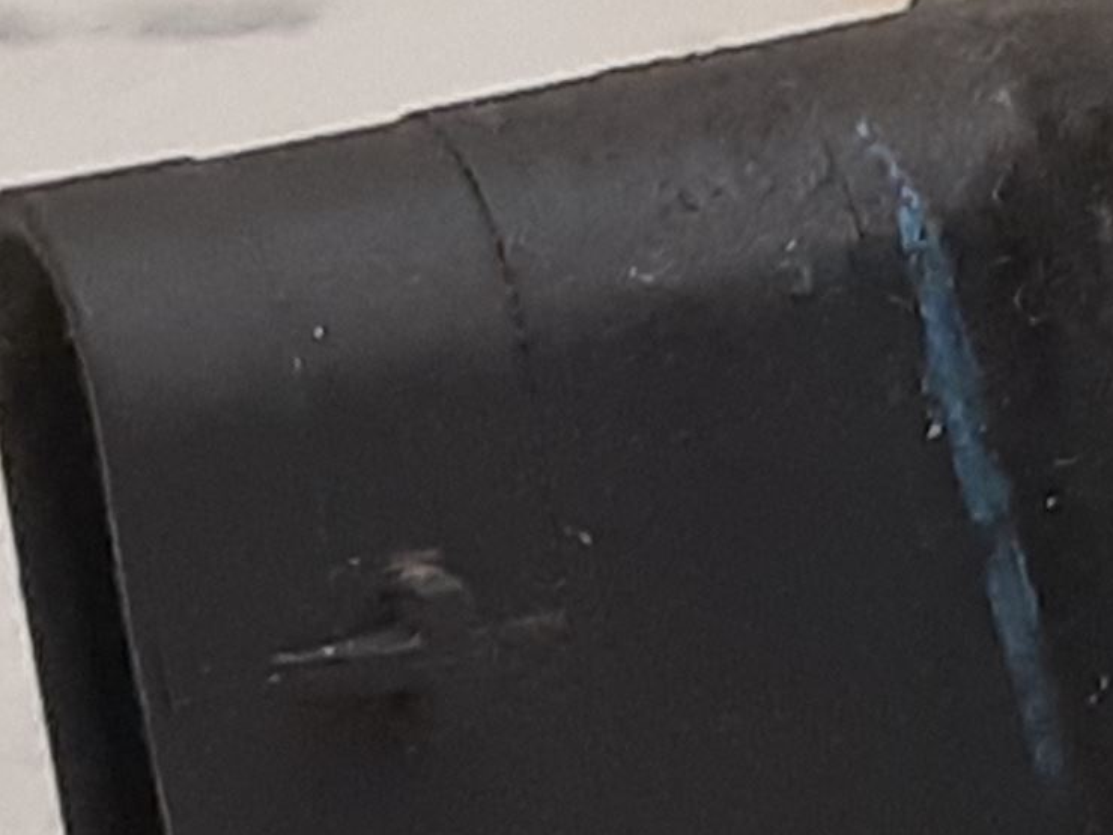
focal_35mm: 72
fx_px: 2315
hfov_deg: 24.7
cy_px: 405
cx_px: 1300
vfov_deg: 20.4
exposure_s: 1/50
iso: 160
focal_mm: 3.93
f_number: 1.7
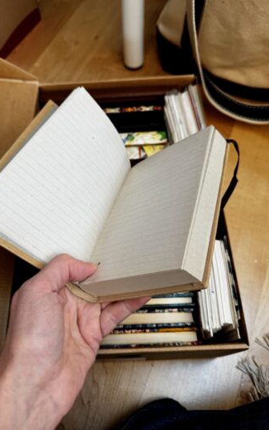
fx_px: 305
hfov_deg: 47.5
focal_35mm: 26
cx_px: 117
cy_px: 213
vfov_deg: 70.4
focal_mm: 6.76
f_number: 1.78
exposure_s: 1/90
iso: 200
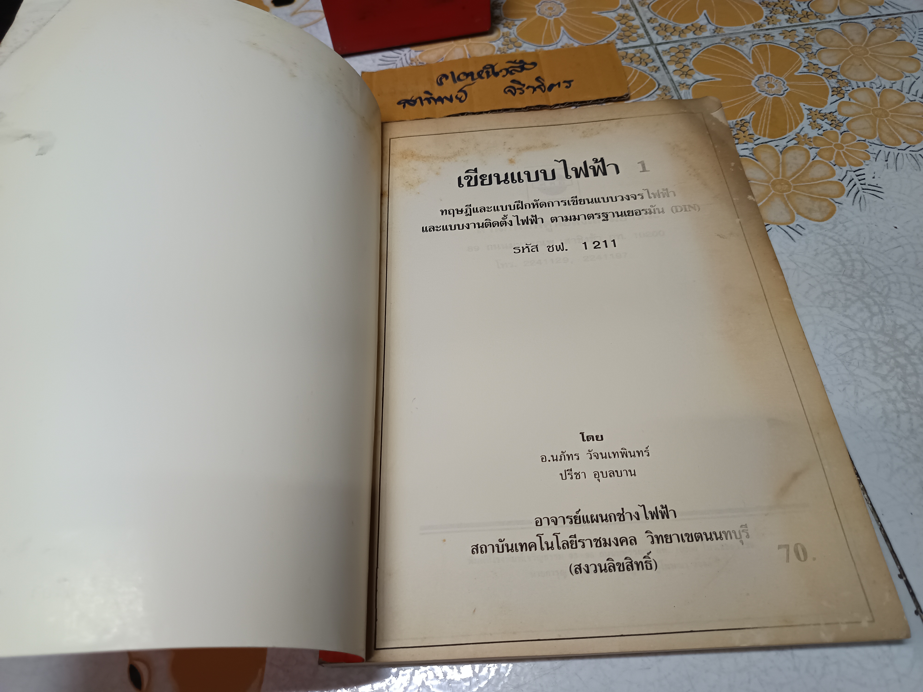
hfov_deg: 71.6
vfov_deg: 56.8
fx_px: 640
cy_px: 346
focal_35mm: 24
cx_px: 462
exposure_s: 1/50
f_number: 1.7
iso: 952
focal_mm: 5.31
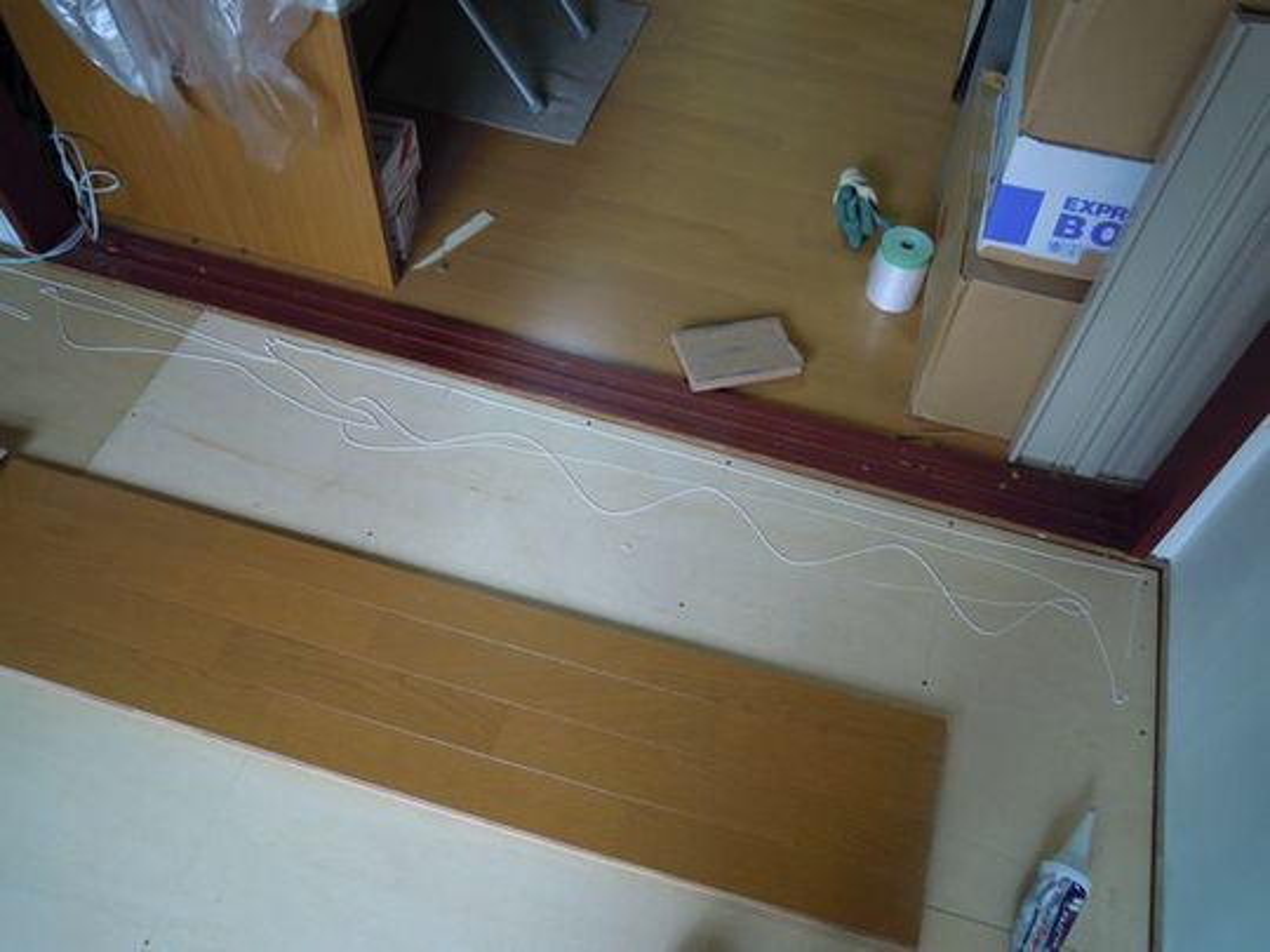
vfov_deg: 49.7
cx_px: 635
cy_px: 476
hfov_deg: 63.4
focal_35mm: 28
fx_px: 1027
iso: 100
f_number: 2.7
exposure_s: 1/40
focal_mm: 5
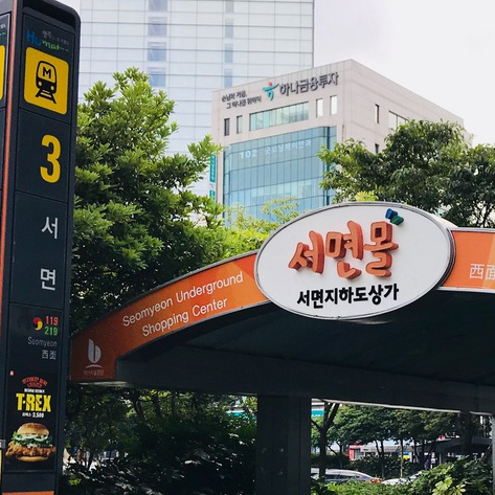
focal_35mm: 67
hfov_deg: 25.4
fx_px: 1084
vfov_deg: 25.5
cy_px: 345
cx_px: 366
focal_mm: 3.99
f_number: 1.8
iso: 20
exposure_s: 1/532
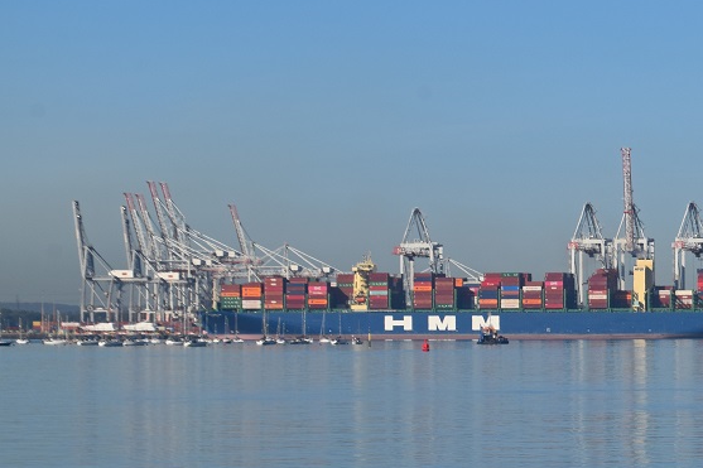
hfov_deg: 10.6
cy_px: 305
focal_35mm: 193
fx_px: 3768
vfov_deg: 7.1
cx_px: 644
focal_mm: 70
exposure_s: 1/500
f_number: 11
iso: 200
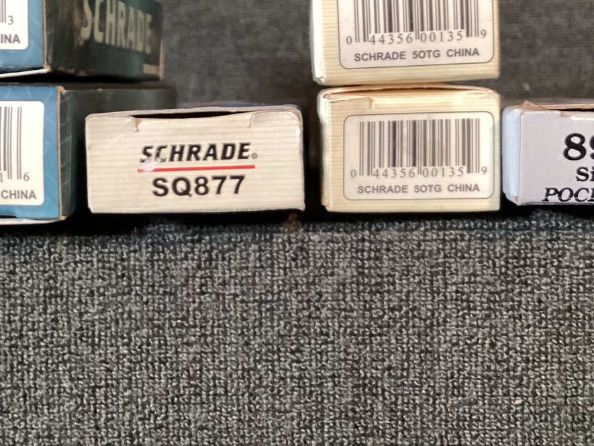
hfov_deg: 36.2
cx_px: 312
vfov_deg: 27.2
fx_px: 910
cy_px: 119
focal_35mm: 53
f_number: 2.4
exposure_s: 1/60
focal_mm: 3.3
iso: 200
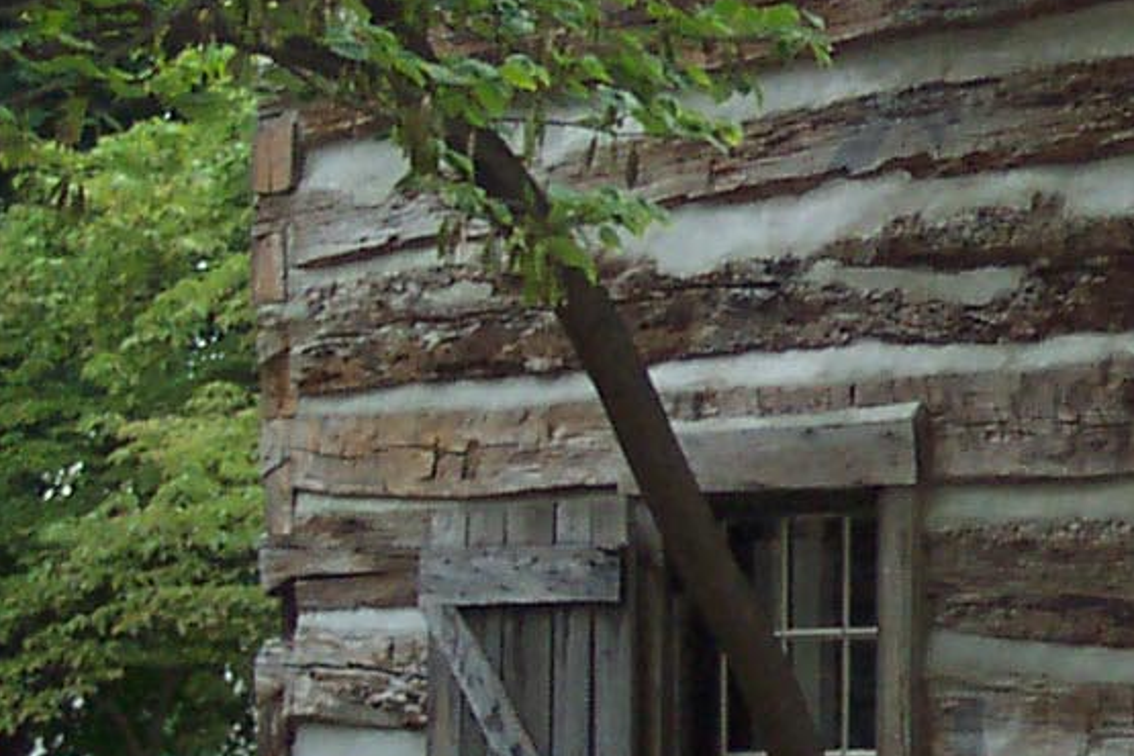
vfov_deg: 9.3
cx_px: 1712
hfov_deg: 13.1
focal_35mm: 148
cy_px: 386
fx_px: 4662
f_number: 2.8
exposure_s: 1/350
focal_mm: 8
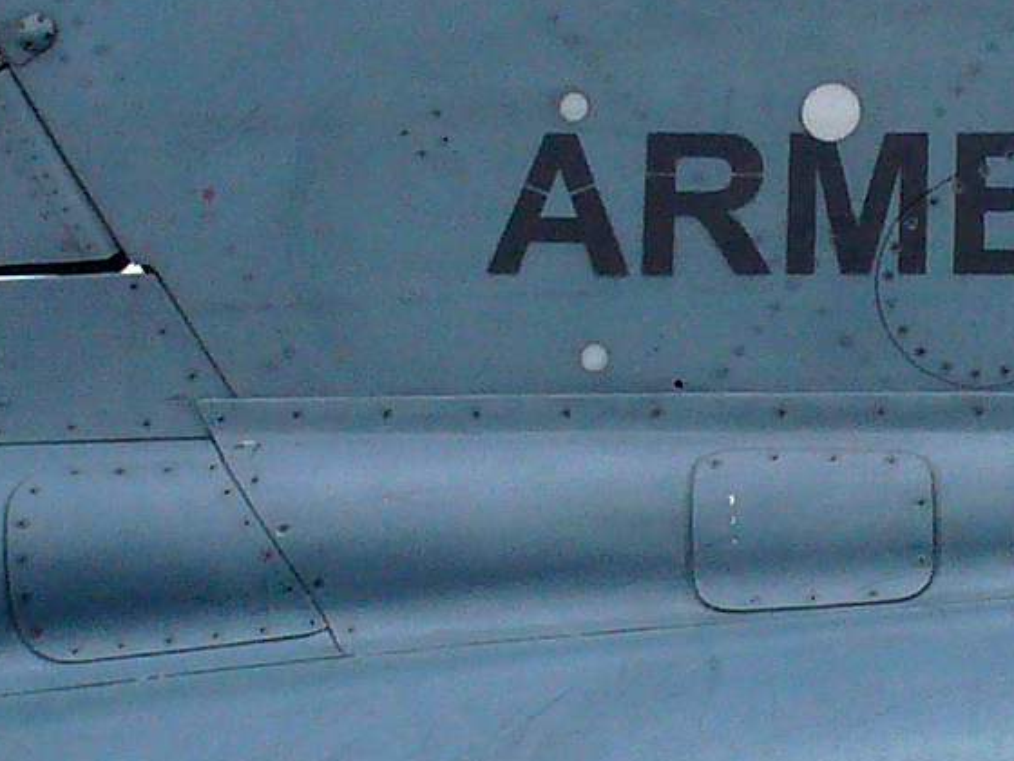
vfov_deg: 8.0
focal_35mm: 186
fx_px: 5448
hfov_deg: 10.5
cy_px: 281
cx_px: 1019
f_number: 5.6
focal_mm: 6.1
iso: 100
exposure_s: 1/160
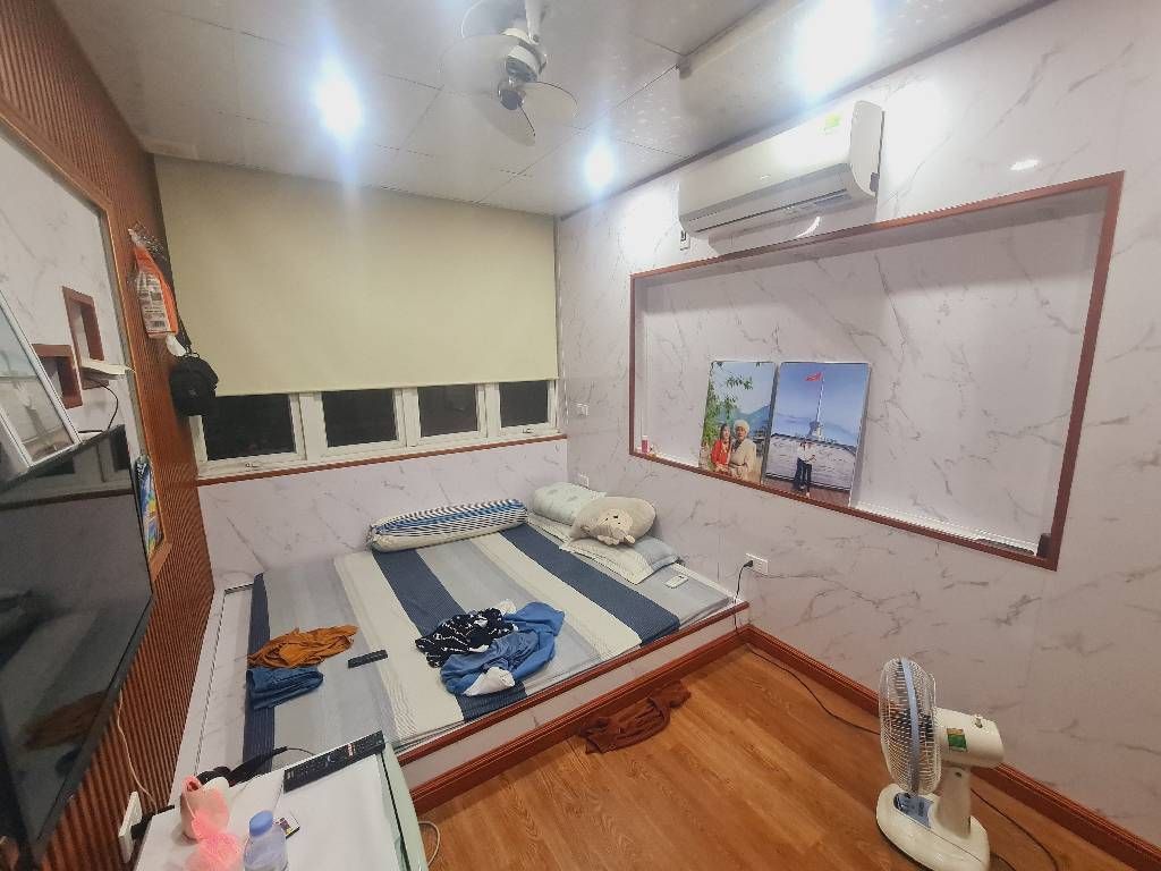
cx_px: 580
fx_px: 436
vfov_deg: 89.9
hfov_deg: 106.2
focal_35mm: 13
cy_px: 436
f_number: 2.2
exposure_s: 1/50
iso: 320
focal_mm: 2.2
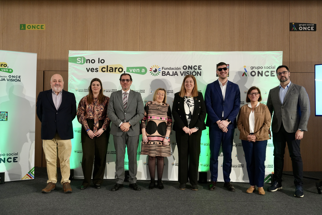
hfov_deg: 61.9
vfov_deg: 43.6
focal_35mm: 30
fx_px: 268
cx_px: 161
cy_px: 108
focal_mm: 30
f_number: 2.8
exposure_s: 1/200
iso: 1000
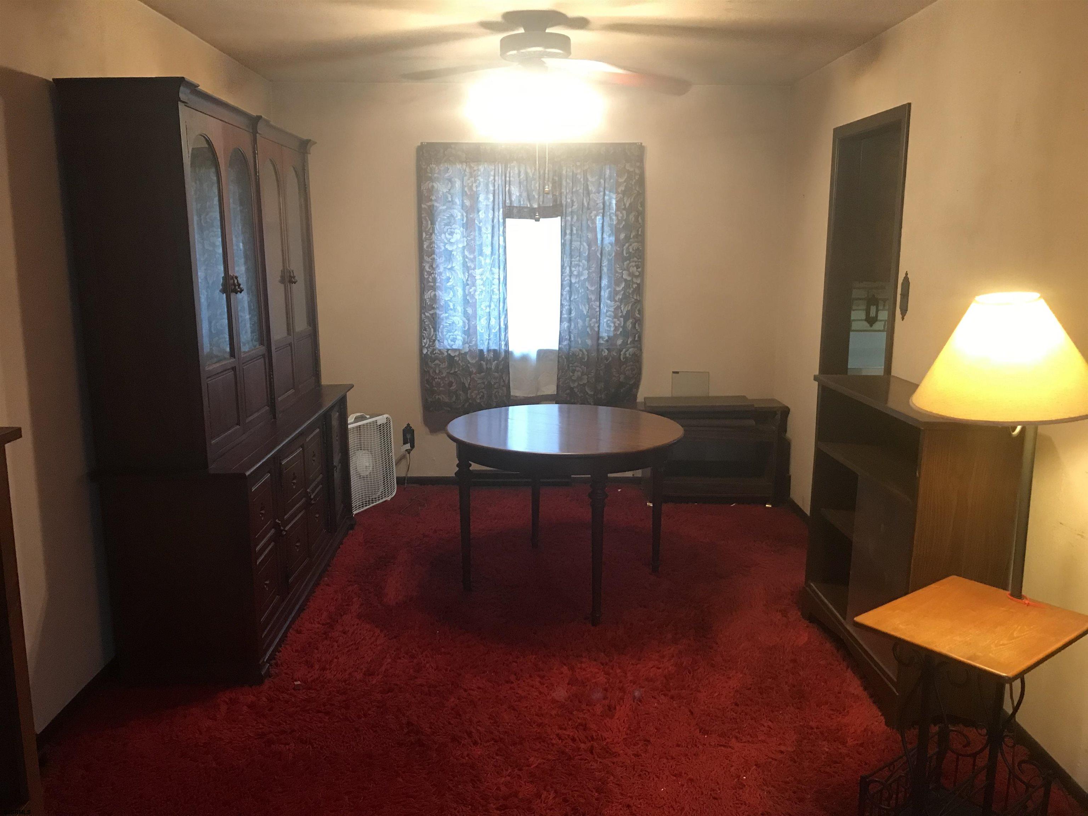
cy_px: 408
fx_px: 880
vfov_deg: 49.7
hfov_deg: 63.4
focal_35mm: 28
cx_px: 544
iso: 80
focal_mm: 3.99
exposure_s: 1/15
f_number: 1.8
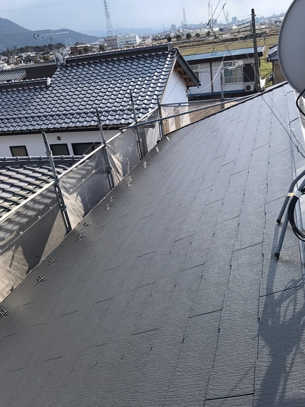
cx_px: 162
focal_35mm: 30
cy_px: 202
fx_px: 353
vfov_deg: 60.0
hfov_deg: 46.8
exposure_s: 1/1570
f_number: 1.8
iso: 20
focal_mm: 3.99
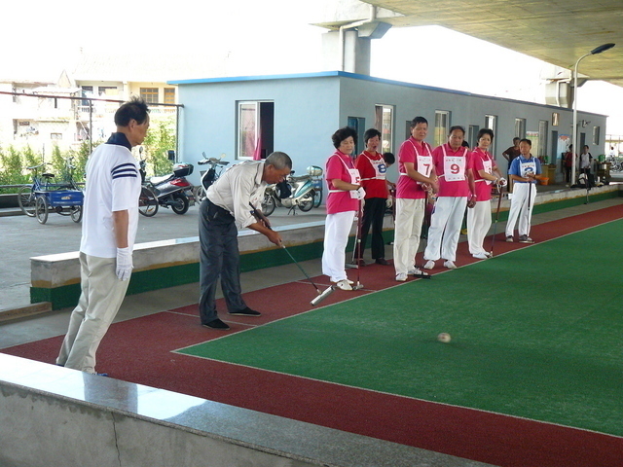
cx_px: 312
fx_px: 846
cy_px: 234
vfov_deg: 30.9
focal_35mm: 47
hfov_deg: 40.4
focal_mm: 7.9
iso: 200
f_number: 4
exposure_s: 1/100
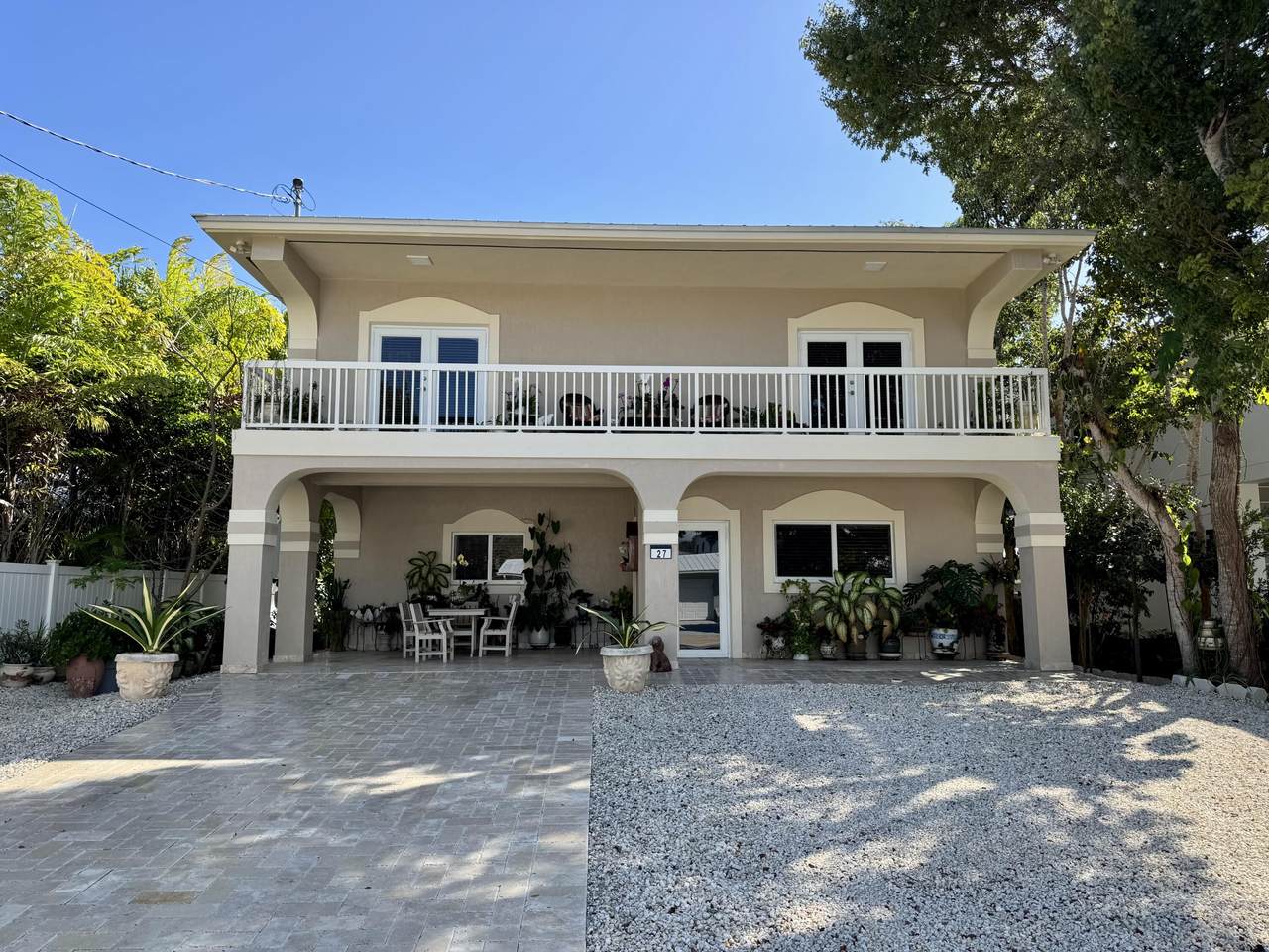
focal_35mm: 24
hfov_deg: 71.6
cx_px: 634
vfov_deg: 56.8
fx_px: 880
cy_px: 476
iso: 80
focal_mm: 6.76
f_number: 1.78
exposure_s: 1/1869
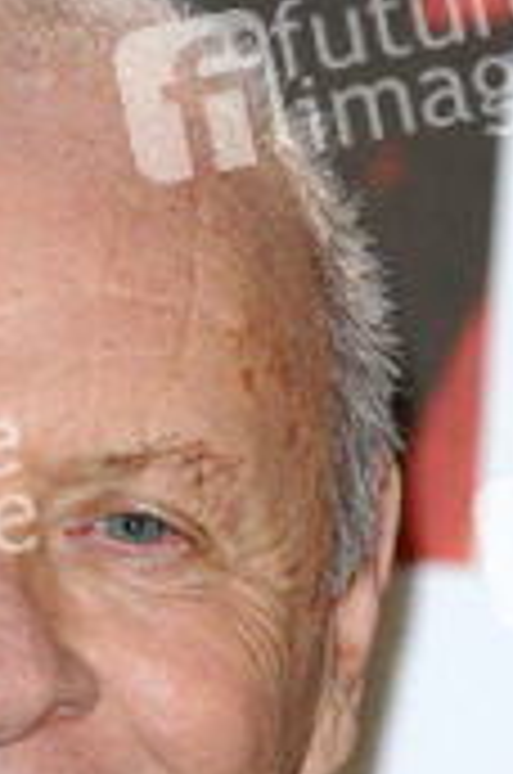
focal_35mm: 577
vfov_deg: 3.6
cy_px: 752
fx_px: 12386
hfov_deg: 2.4
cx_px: -61
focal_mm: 165
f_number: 4.5
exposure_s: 1/250
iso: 320
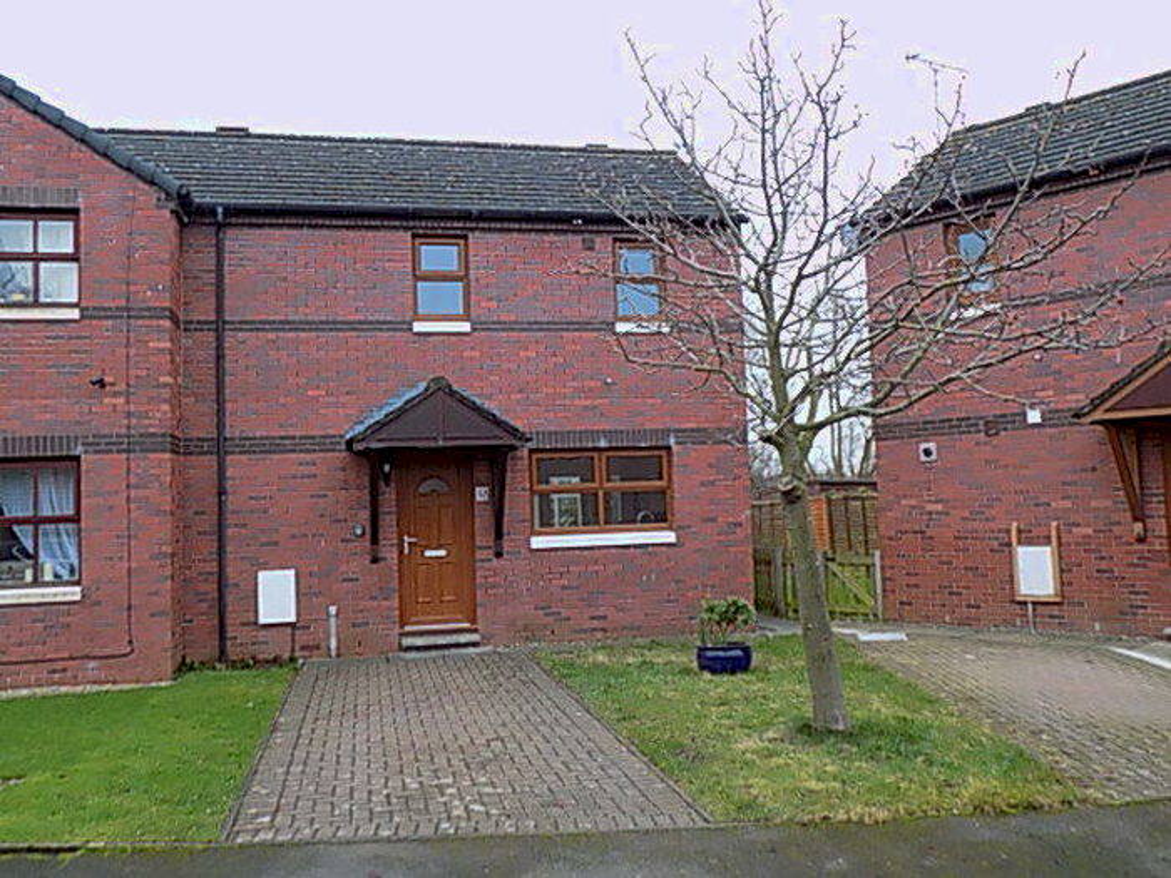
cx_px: 586
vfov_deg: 46.8
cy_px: 439
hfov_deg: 60.0
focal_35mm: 30
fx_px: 1015
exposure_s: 1/30
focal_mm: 5.3
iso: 125
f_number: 3.3
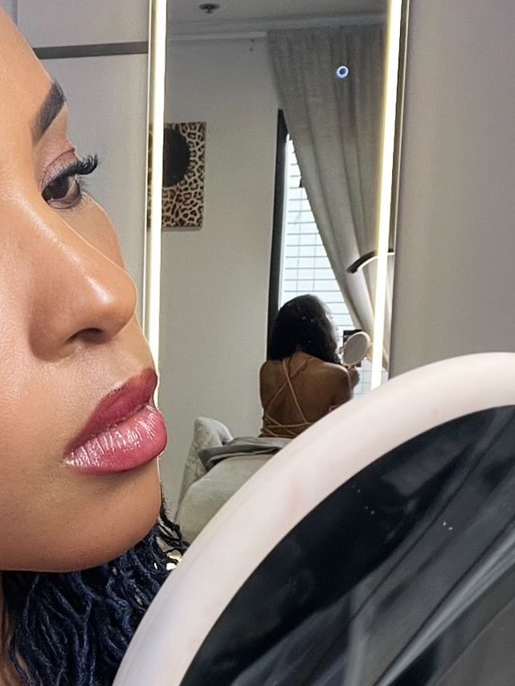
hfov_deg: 23.1
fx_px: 1209
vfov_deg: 31.1
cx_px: 3
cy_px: 510
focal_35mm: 61
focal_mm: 2.71
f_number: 2.2
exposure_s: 1/60
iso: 125
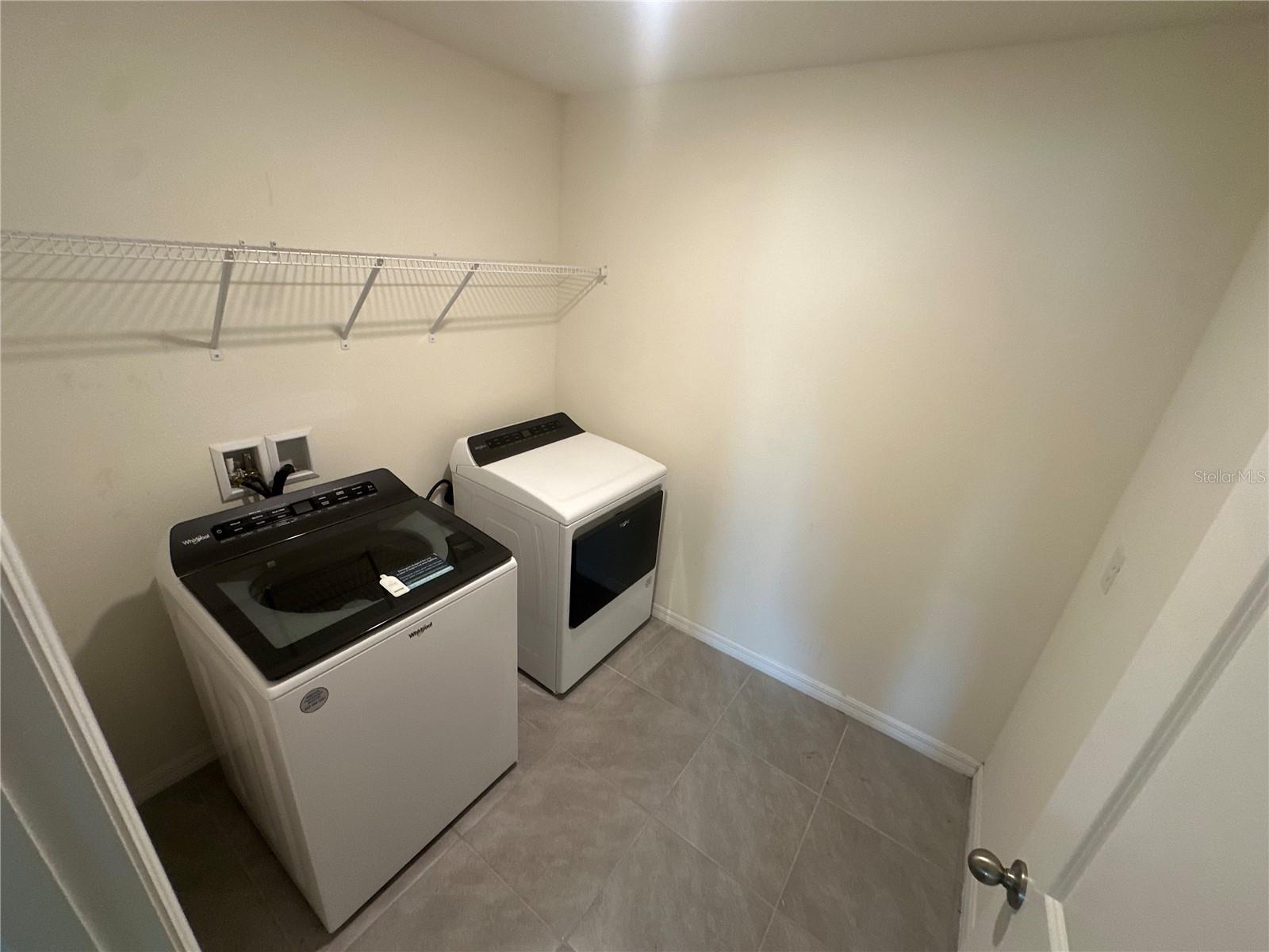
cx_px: 634
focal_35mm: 14
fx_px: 513
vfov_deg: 85.7
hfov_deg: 102.1
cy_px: 476
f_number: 2.2
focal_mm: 2.22
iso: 160
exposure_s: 1/60
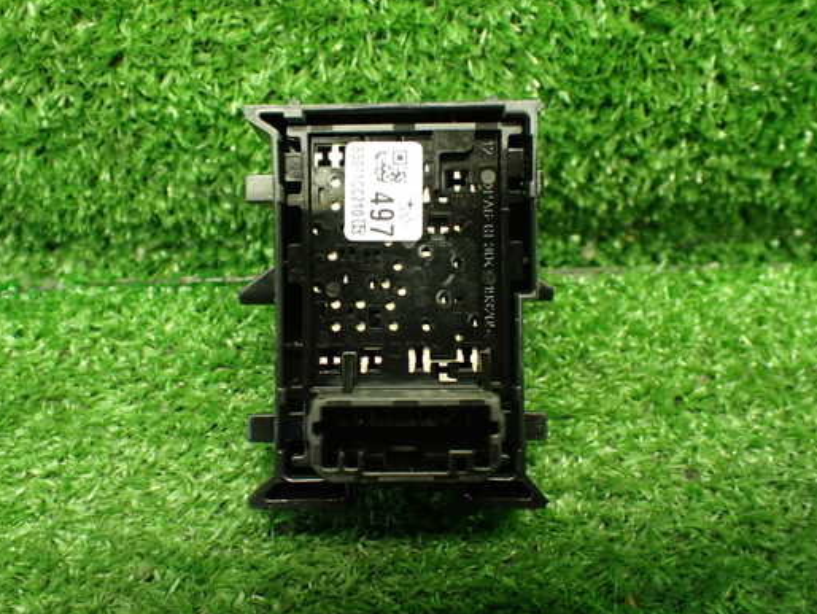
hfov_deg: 52.5
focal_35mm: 35
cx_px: 364
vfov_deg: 40.7
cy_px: 313
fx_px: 826
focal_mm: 5.4
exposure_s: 1/60
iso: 800
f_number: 2.3
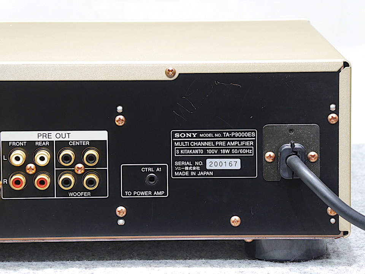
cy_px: 137
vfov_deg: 10.4
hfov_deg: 13.8
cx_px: 182
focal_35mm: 143
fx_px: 1508
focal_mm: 25.6
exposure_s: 1/3.2
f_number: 5.4
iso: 200
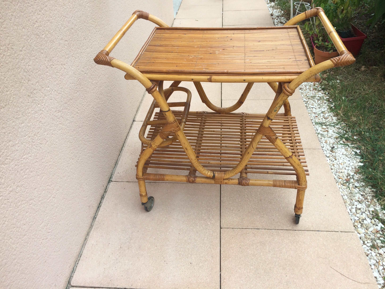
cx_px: 192
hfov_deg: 61.7
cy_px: 144
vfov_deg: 48.2
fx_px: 323
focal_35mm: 29
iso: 32
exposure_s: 1/299
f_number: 2.2
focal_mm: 4.15
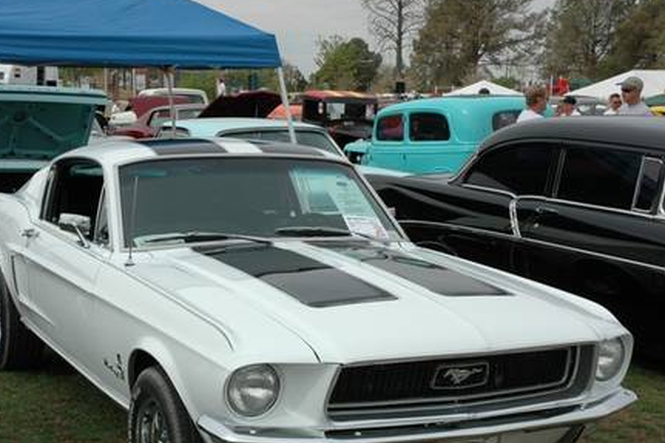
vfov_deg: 20.9
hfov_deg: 31.1
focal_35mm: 65
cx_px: 293
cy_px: 288
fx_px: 1195
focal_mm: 31
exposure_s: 1/320
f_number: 10
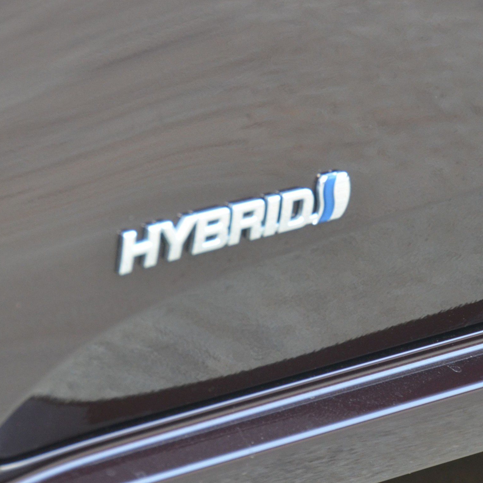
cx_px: 207
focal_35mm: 251
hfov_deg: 7.0
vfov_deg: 7.0
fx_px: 3962
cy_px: 239
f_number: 5.3
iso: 1600
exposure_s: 1/50
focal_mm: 120
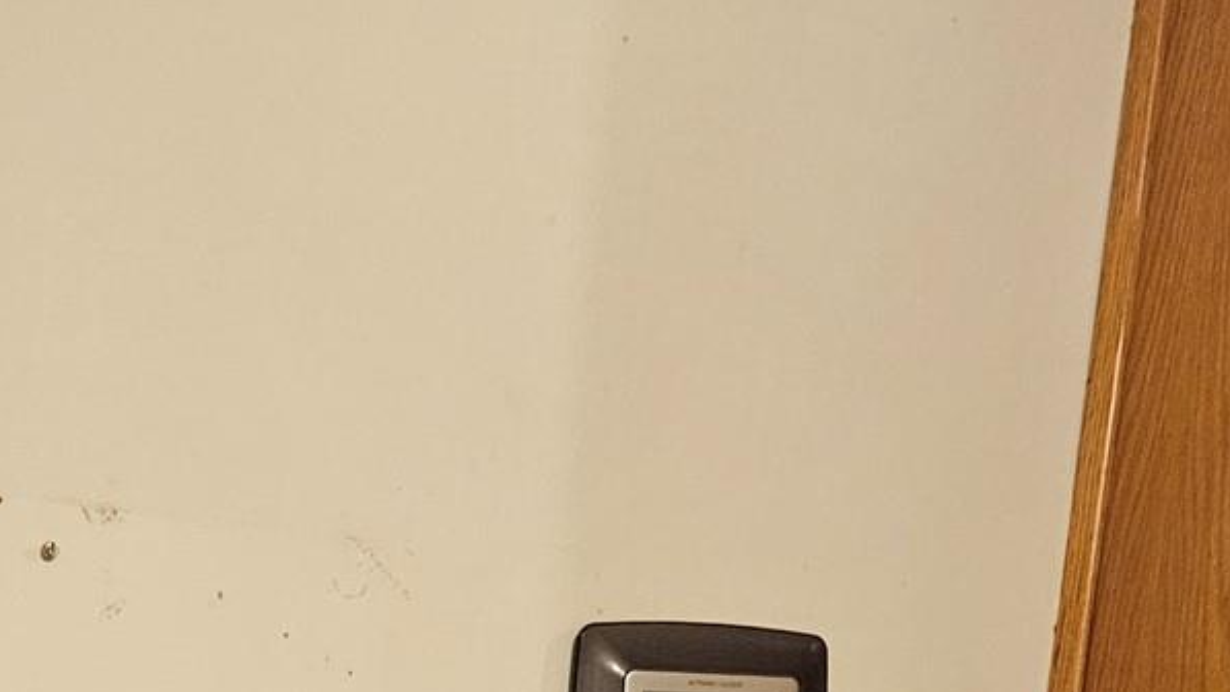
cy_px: 1446
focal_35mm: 86
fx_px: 2805
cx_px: 455
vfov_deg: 12.2
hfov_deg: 24.7
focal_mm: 5.4
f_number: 1.8
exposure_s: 1/60
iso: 500
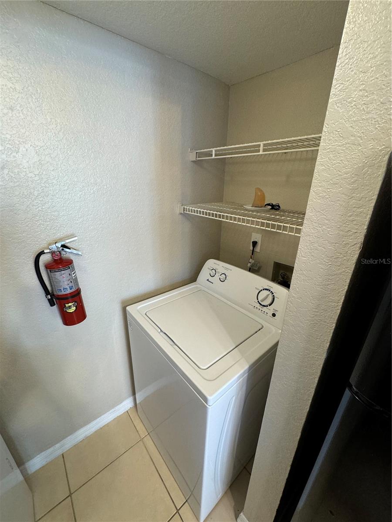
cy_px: 261
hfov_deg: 85.7
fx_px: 211
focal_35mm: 14
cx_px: 196
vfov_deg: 102.1
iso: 200
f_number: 2.2
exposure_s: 1/60
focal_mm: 2.22
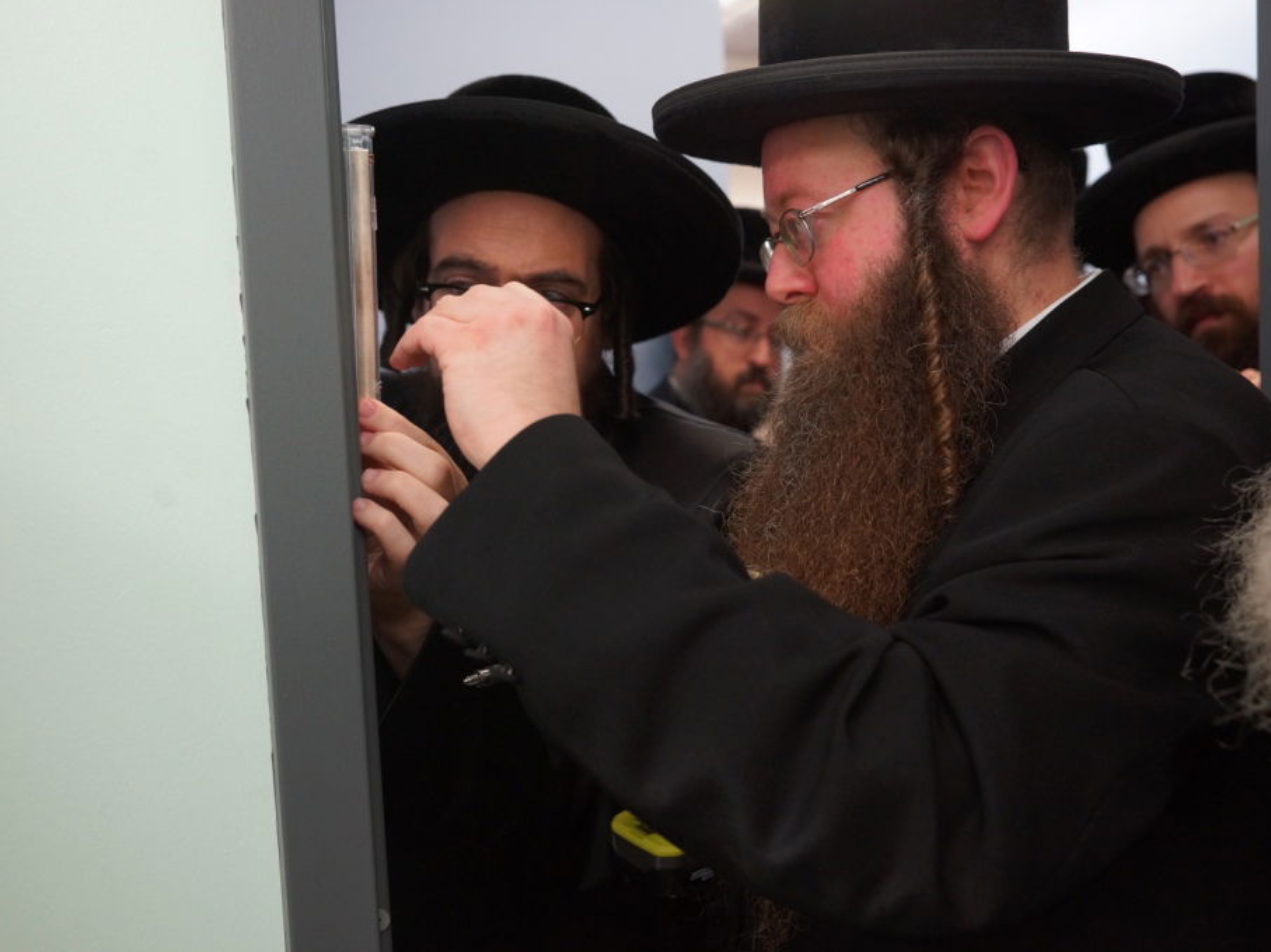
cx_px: 661
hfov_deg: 49.0
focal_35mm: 38
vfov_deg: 37.7
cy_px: 475
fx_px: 1395
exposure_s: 1/160
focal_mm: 35
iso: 2000
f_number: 4
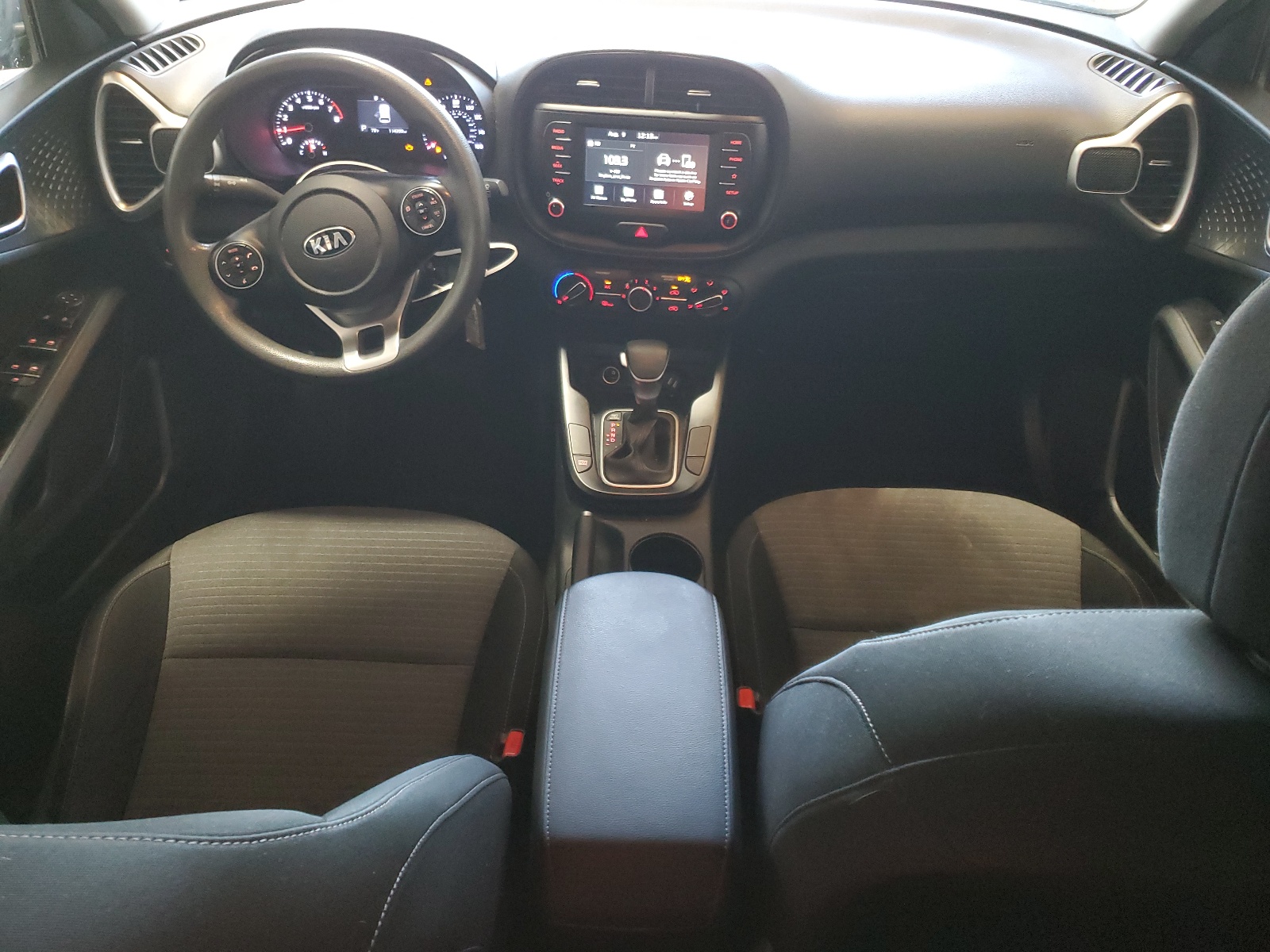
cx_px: 635
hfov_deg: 67.3
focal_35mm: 26
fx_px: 954
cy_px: 476
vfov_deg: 53.1
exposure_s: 1/24
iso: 330
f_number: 1.5
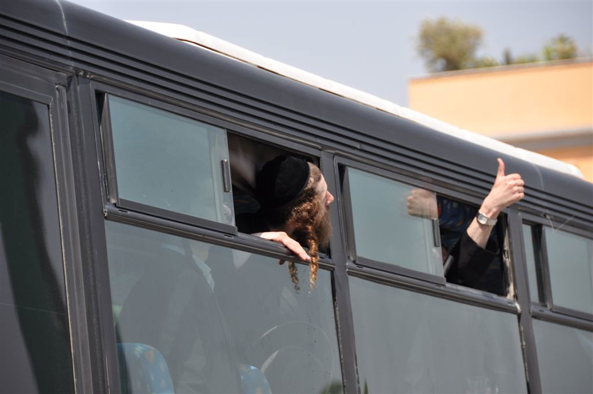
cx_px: 296
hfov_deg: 8.1
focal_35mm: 255
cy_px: 197
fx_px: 4195
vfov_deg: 5.4
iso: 200
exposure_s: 1/640
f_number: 6.3
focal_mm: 170
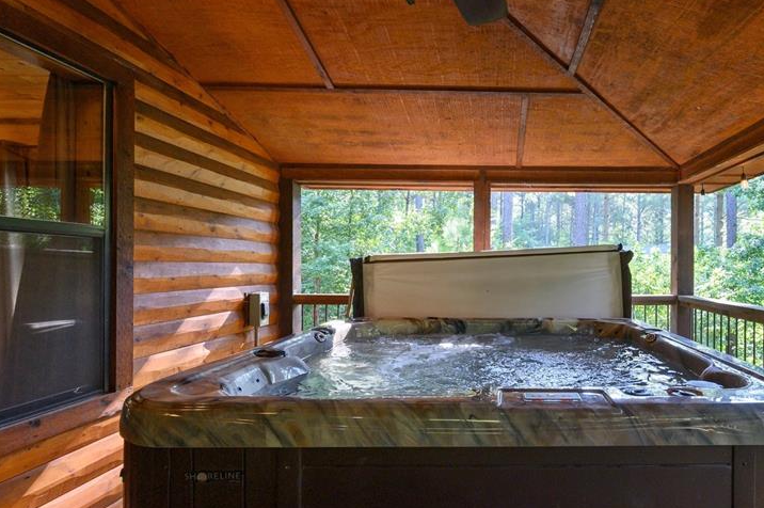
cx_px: 508
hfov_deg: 81.2
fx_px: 424
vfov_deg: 61.8
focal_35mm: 20
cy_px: 269
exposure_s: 1/80
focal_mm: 14
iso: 640
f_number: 6.3
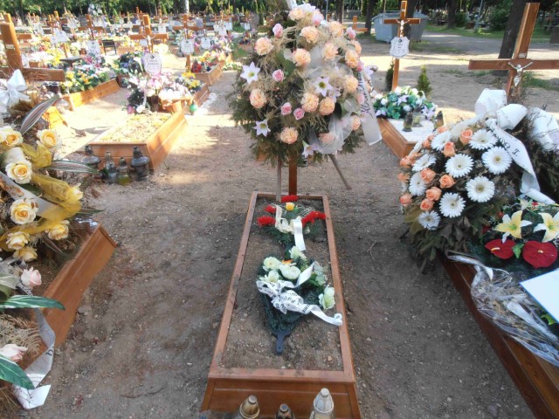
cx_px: 280
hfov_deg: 71.6
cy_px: 210
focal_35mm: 24
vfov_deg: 56.8
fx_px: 388
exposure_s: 1/160
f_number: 3
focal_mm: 4.2
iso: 80
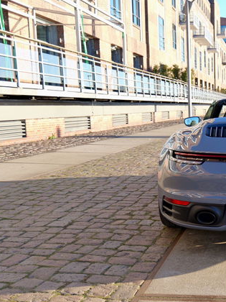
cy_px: 170
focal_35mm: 51
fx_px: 444
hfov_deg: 25.8
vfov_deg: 37.4
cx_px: 267
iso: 100
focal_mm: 29
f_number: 4.1
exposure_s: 1/125
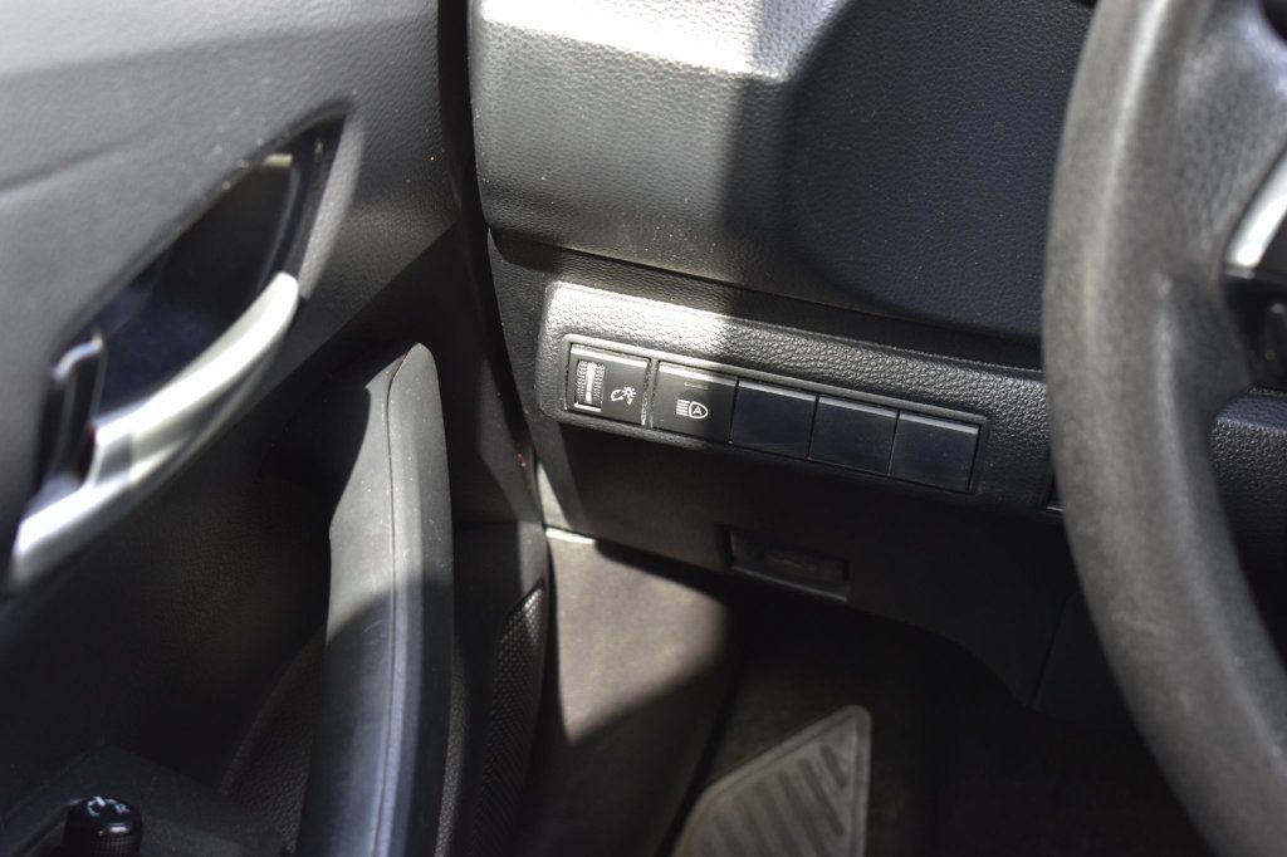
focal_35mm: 72
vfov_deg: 18.9
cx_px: 644
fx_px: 2573
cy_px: 428
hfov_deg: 28.1
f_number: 8
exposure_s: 1/50
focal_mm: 48
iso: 400
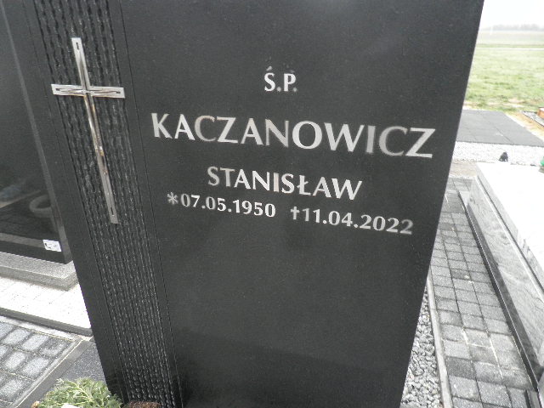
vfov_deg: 56.8
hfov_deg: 71.6
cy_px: 204
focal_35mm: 24
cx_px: 272
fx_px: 377
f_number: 3.3
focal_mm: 4.3
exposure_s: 1/30
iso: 160
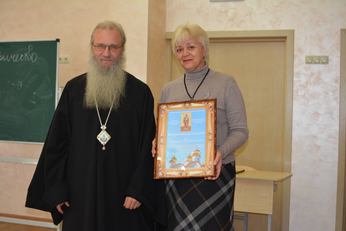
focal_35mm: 52
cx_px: 173
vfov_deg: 25.8
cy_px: 116
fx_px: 505
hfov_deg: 37.8
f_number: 2.8
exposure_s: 1/125
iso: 400
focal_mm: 35
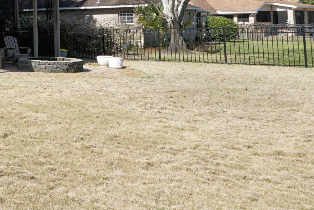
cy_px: 6
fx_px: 428
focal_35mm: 49
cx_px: -111
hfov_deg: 30.3
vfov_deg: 26.3
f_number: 7.1
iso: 100
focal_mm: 10
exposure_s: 1/200
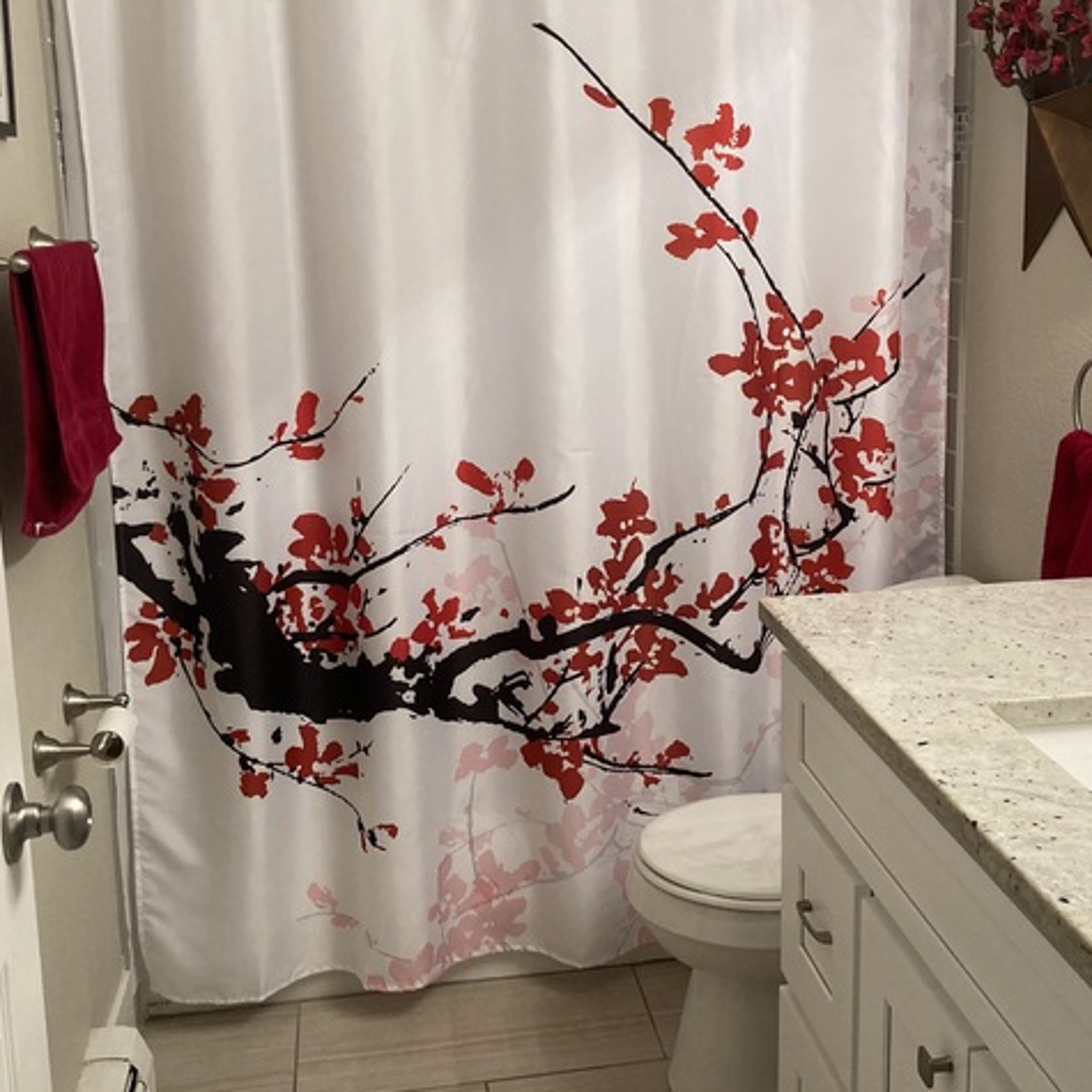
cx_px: 628
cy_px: 457
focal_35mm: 40
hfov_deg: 41.8
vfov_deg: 41.7
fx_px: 1428
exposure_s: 1/60
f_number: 1.8
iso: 160
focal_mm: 3.99
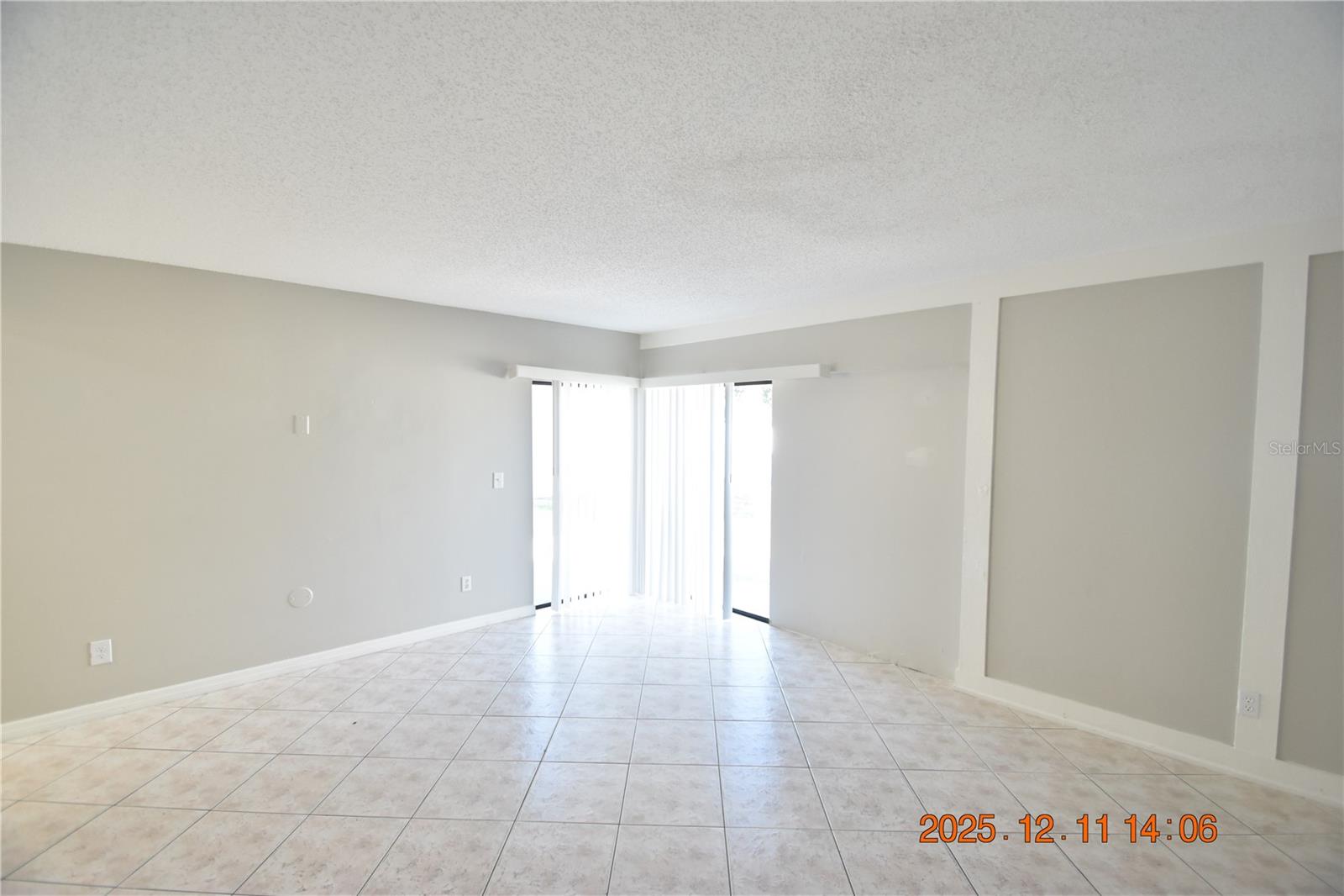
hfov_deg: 100.4
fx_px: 560
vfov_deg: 77.3
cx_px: 672
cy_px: 448
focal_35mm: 15
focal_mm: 10
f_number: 3.5
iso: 800
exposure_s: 1/180
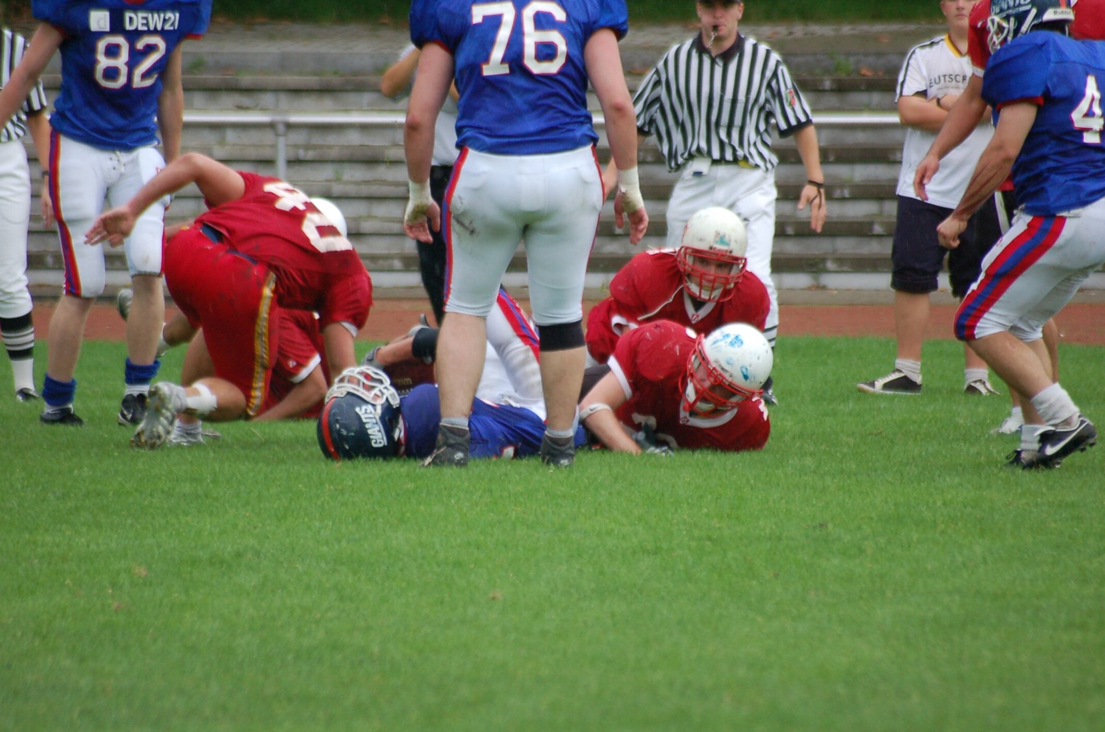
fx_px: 14092
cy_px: 370
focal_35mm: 460
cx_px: 558
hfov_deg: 4.5
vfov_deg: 3.0
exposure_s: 1/320
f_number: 5.6
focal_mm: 300
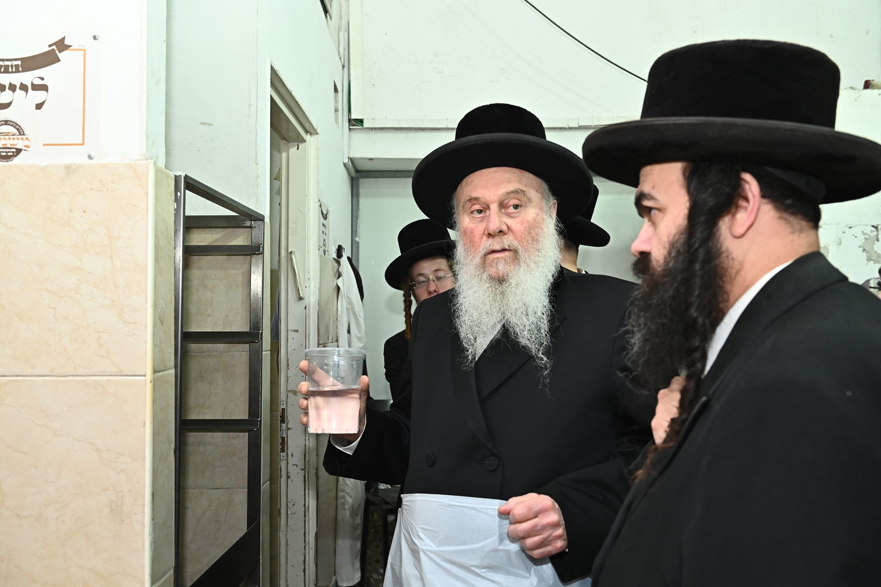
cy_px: 294
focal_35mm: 32
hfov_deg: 58.7
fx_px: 783
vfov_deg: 41.1
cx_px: 440
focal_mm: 32
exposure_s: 1/200
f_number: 5
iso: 1250
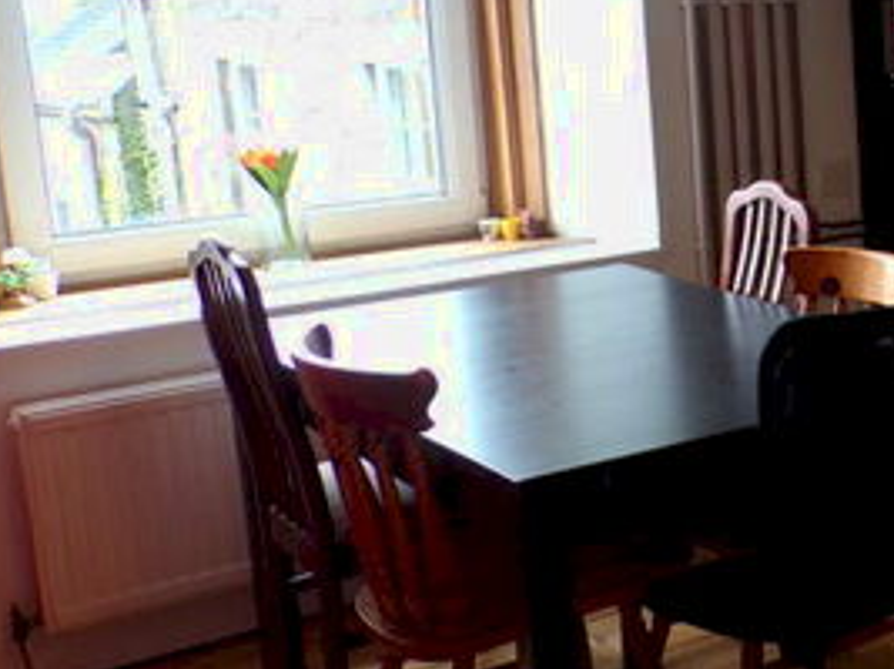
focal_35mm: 63
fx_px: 1626
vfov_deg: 23.2
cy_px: 219
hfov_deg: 26.6
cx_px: 1125
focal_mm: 4.3
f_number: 3
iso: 100
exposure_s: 1/38
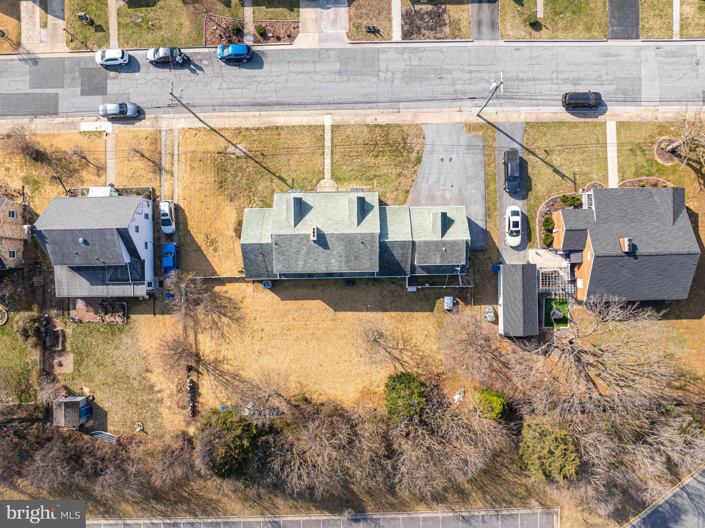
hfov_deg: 71.6
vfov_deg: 56.8
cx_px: 352
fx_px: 488
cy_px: 264
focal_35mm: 24
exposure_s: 1/640
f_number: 2.8
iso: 100
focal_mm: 12.29
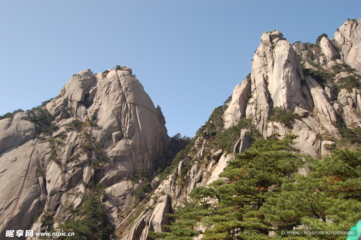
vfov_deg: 47.9
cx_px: 180
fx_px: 271
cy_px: 120
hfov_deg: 67.4
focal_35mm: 27
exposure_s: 1/250
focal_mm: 18
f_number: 10
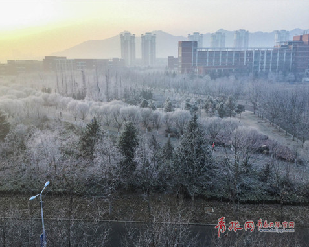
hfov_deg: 54.2
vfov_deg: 44.5
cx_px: 146
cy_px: 125
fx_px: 302
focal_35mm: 33
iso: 25
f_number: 2.4
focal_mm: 3.3
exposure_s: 1/240
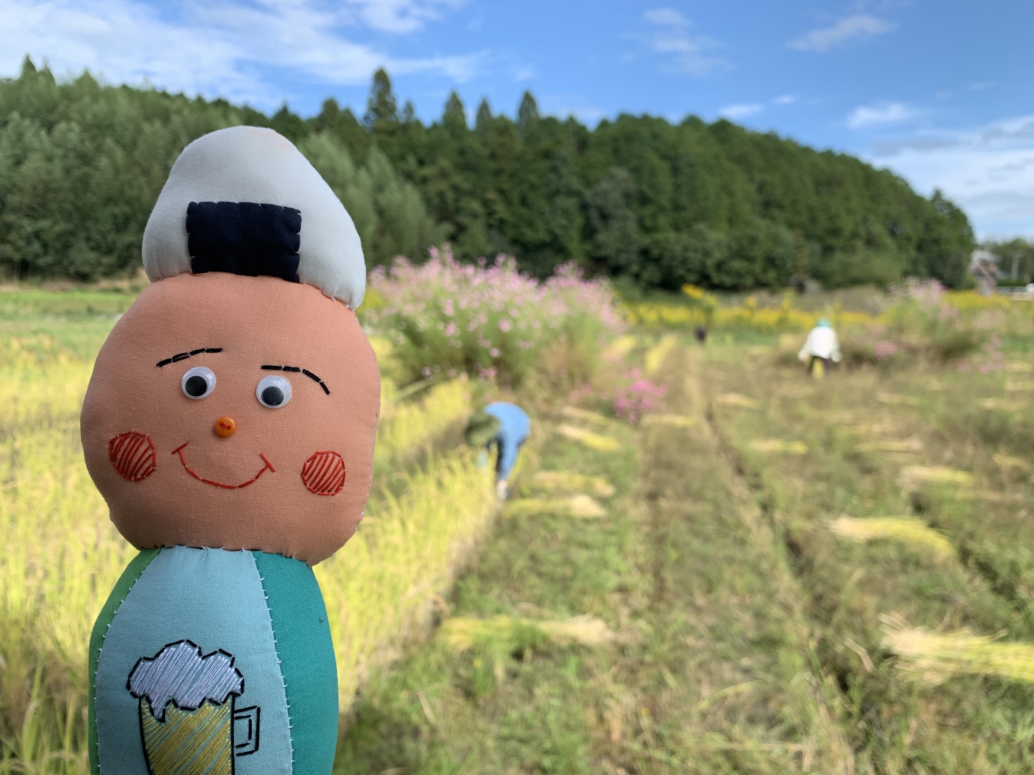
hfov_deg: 67.3
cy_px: 388
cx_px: 517
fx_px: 777
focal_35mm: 26
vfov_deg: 53.1
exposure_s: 1/1266
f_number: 1.8
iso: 25
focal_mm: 4.25
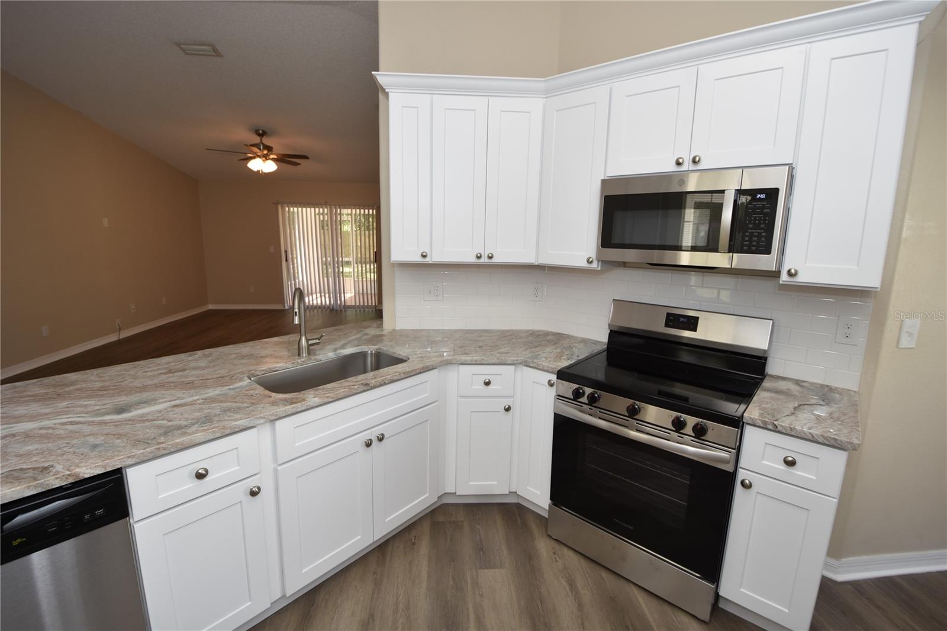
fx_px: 394
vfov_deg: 77.3
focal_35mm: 15
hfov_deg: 100.4
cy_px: 316
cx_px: 474
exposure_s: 1/80
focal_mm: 10
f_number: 4.5
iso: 200
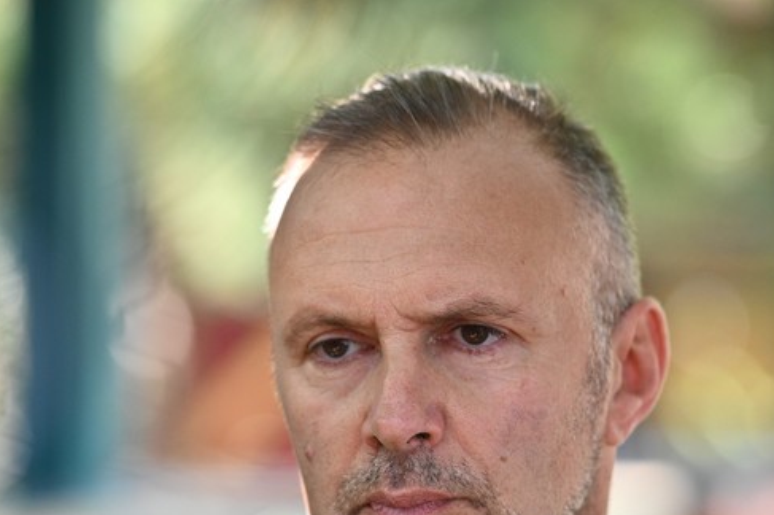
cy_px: 371
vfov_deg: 6.0
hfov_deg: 9.0
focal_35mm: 230
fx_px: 4941
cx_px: 410
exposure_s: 1/1250
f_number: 2.8
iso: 800
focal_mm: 140
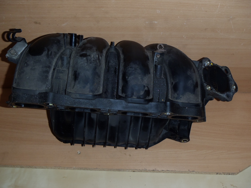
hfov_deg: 49.0
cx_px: 126
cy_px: 94
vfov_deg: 37.7
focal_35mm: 38
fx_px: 276
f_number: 4.6
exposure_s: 1/40
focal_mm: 6.83
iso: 100
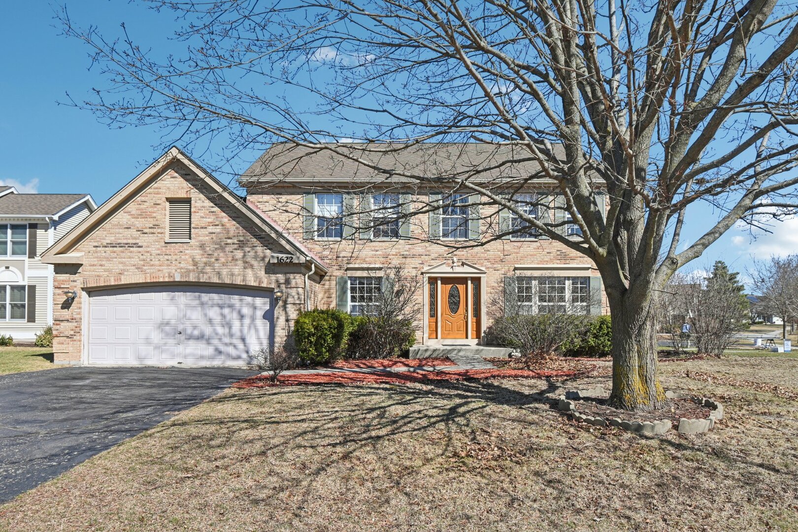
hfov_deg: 81.2
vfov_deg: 59.5
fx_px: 465
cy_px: 266
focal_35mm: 21
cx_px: 399
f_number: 8
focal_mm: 14
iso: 100
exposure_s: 1/250
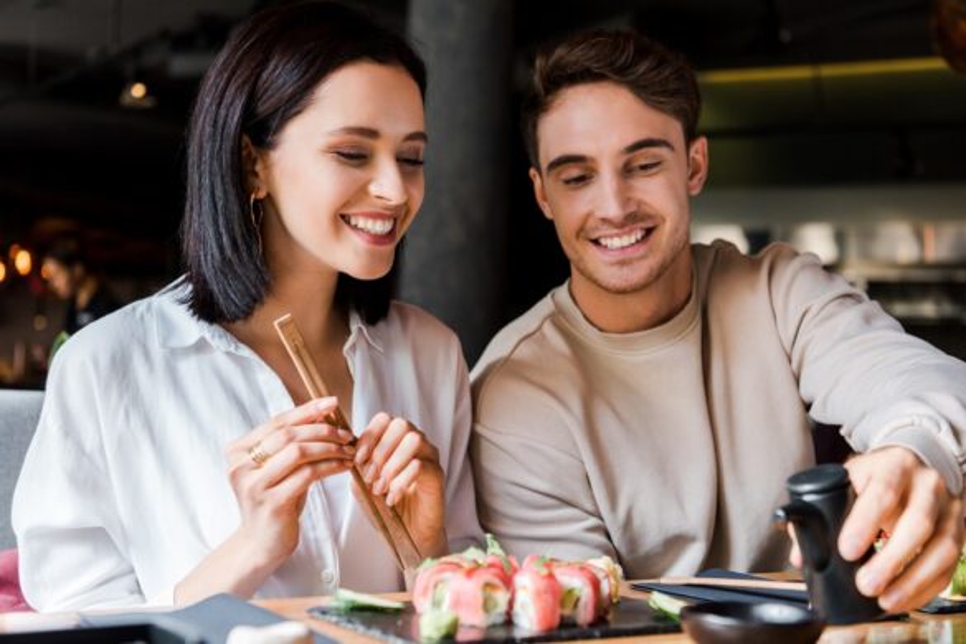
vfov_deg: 29.2
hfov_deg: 42.7
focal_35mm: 46
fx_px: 1234
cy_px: 322
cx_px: 483
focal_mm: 46
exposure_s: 1/160
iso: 640
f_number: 3.5
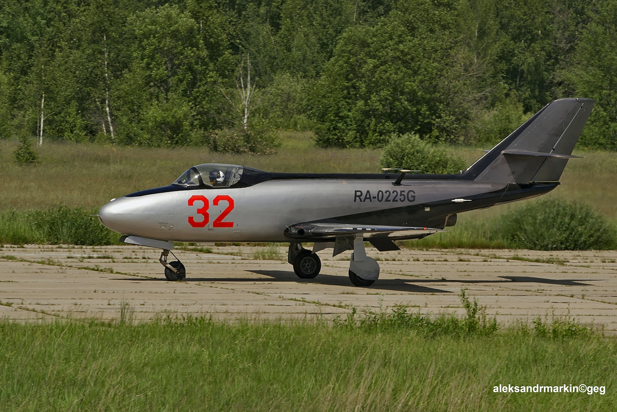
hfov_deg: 10.3
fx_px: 3428
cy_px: 206
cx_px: 308
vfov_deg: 6.9
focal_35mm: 200
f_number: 11
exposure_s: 1/1250
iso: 500
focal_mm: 200
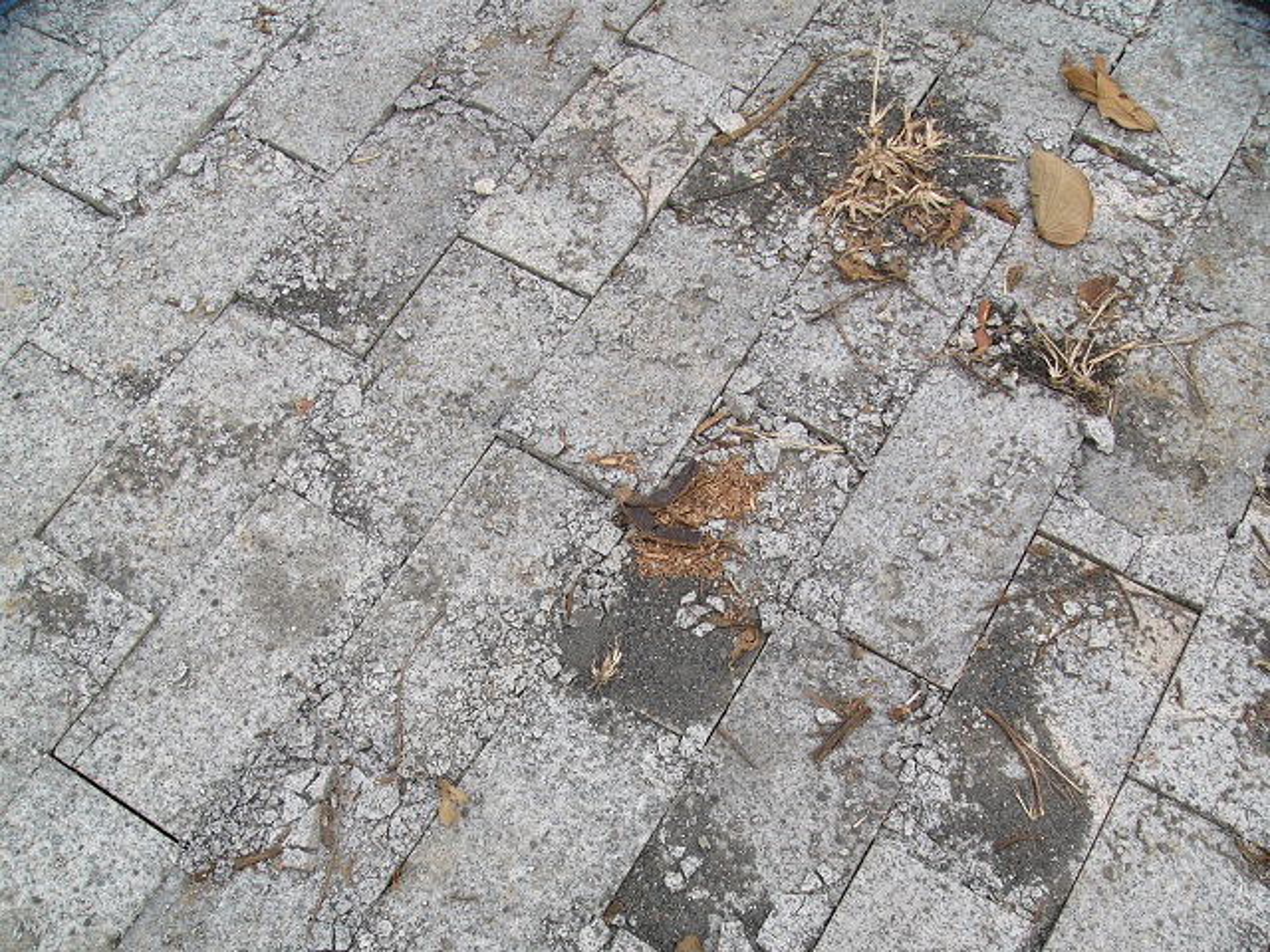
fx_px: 1321
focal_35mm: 36
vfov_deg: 39.7
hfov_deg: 51.4
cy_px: 476
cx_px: 635
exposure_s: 1/100
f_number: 4
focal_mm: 6
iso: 50
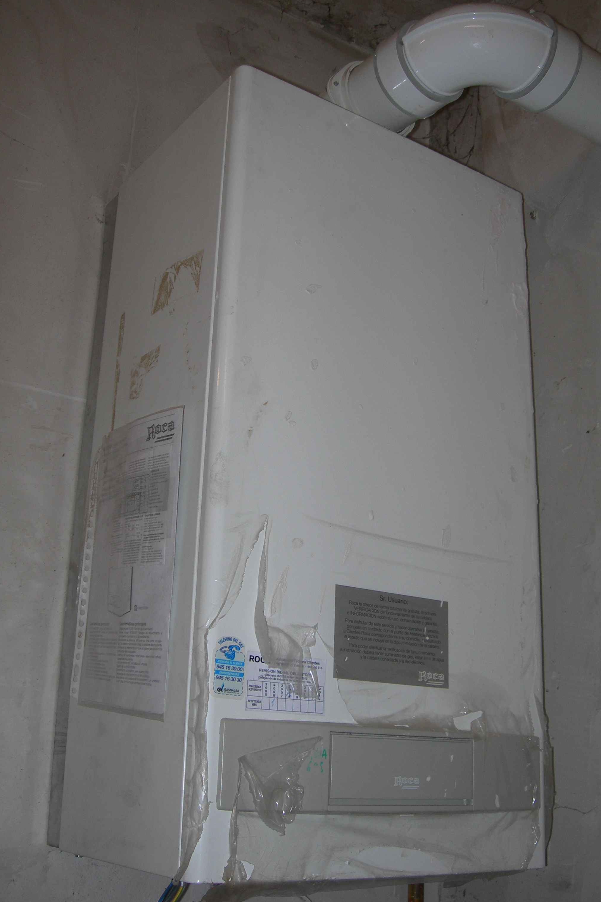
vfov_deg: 48.5
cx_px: 283
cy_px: 447
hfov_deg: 33.4
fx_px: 1001
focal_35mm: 40
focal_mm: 7.8
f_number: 2.8
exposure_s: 1/60.1
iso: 50
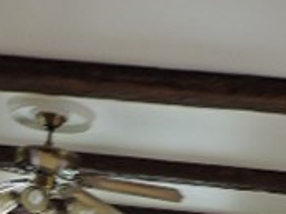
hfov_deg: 22.0
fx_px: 734
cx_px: 124
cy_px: 382
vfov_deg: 14.6
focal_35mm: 89
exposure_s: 1/30
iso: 200
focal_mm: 4.3
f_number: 3
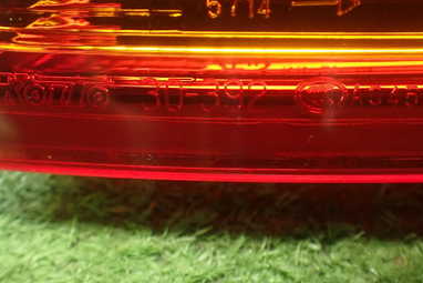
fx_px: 576
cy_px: 71
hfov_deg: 40.3
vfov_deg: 27.2
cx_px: 235
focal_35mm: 49
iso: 800
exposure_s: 1/30
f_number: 2.3
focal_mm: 5.4
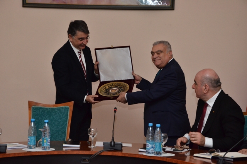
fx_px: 719
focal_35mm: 105
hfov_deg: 19.5
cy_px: 82
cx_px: 124
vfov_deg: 13.0
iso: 2200
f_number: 7.1
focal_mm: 70
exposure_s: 1/160
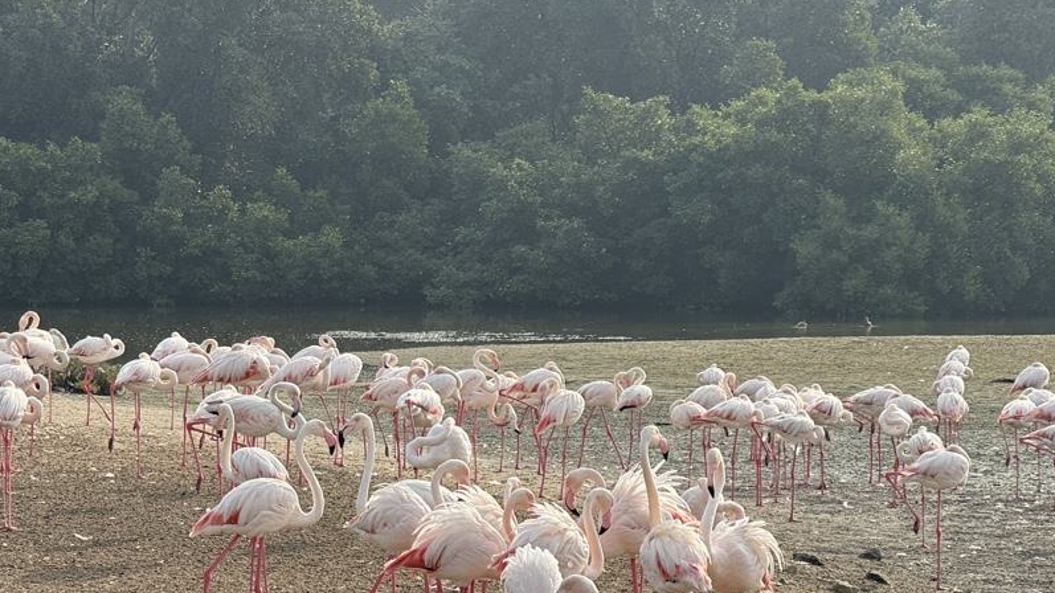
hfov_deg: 12.8
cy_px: 459
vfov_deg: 7.2
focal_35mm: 168
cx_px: 433
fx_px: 4699
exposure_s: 1/1342
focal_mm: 15.66
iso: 50
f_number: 2.8
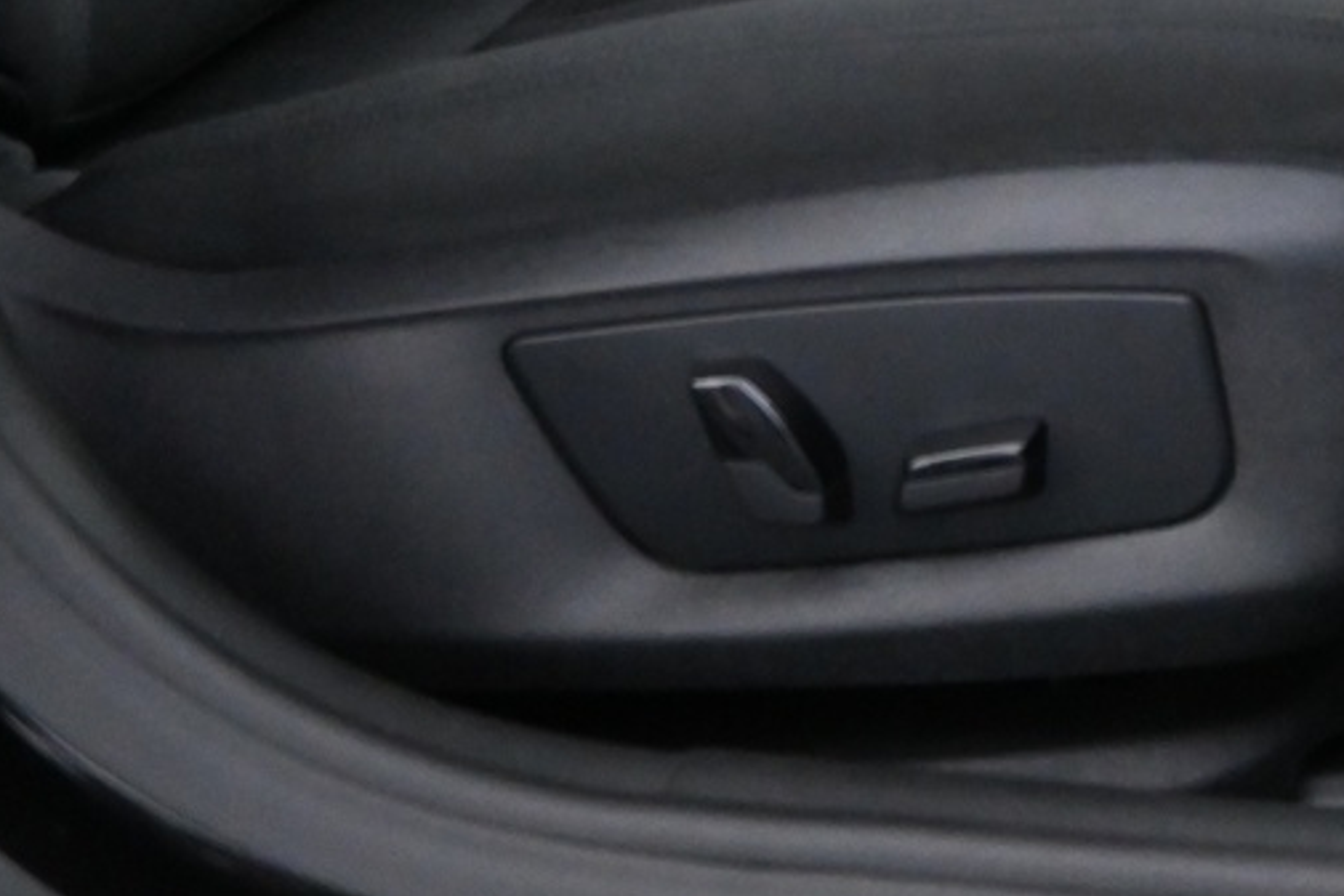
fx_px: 2875
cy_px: -526
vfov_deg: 16.0
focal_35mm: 77
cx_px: 1565
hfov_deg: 24.2
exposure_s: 1/25
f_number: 3.5
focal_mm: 16
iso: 3200
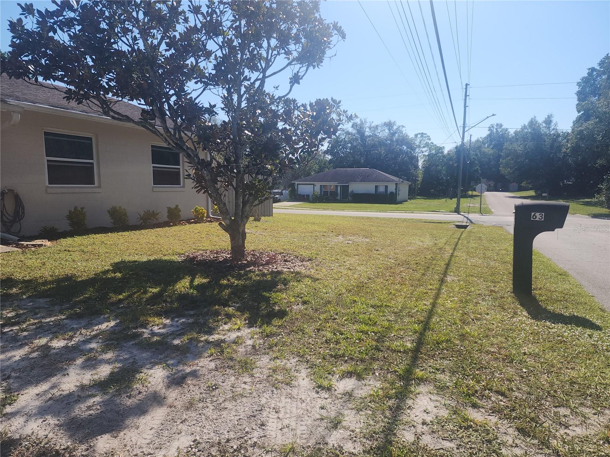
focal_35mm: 23
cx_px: 305
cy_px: 228
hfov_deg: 73.9
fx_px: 405
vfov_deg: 58.9
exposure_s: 1/1395
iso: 12
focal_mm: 6.4
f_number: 1.8
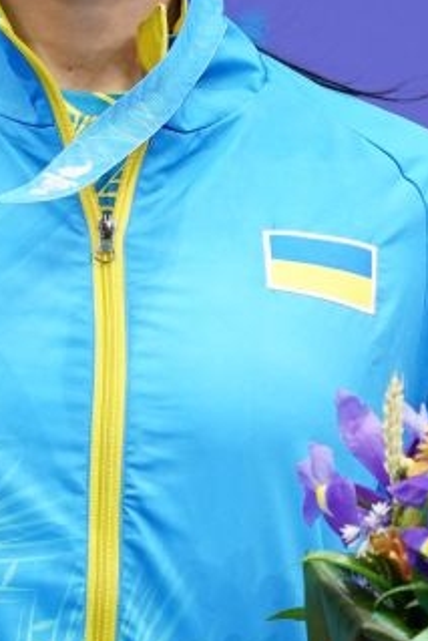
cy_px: 396
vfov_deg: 0.9
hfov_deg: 0.6
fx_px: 40167
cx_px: 115
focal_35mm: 2255
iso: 800
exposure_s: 1/500
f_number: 2.8
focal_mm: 400
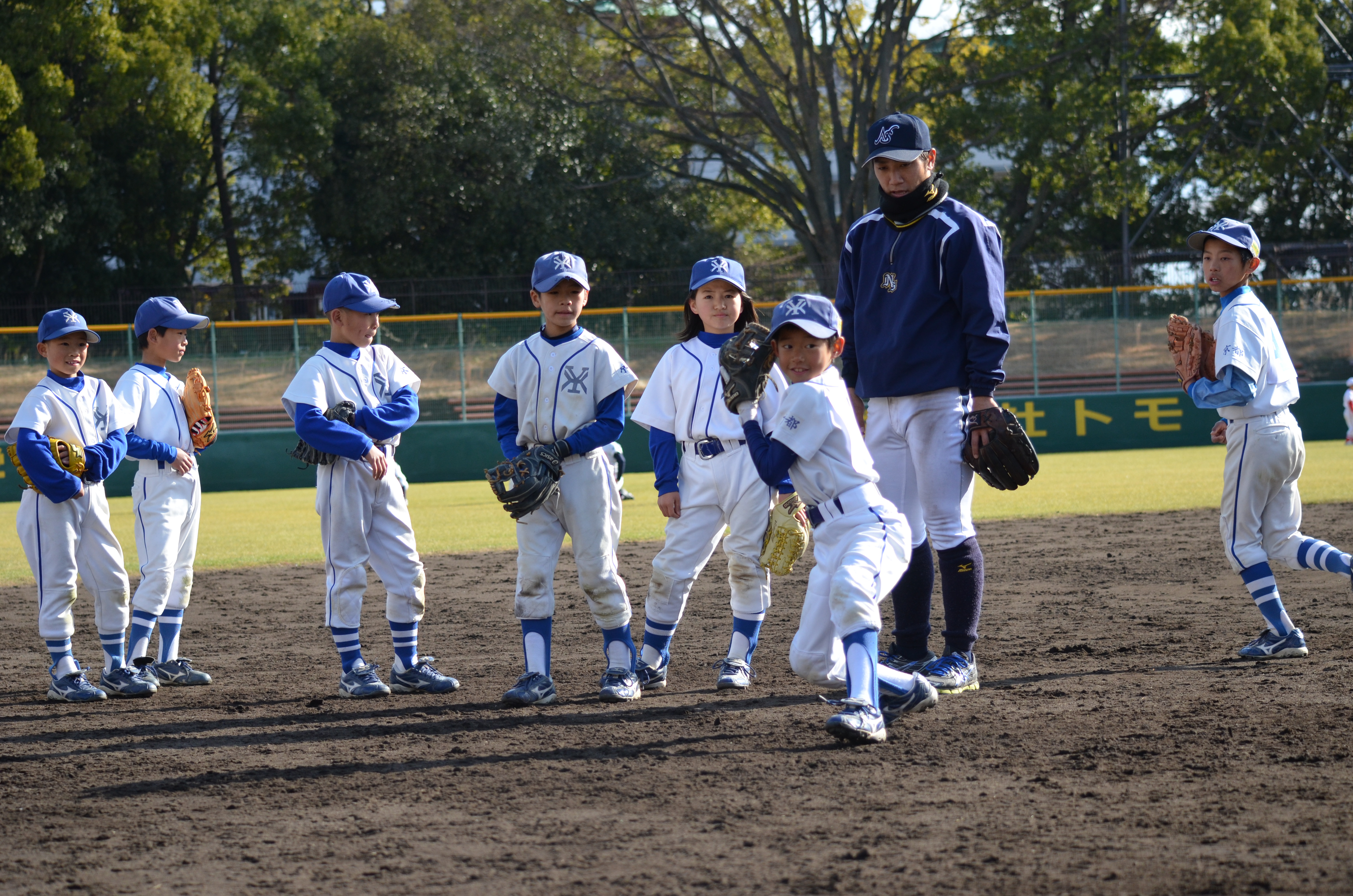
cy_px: 448
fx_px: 3938
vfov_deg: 13.0
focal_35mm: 105
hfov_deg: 19.5
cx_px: 676
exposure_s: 1/1250
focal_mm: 70
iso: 400
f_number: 5
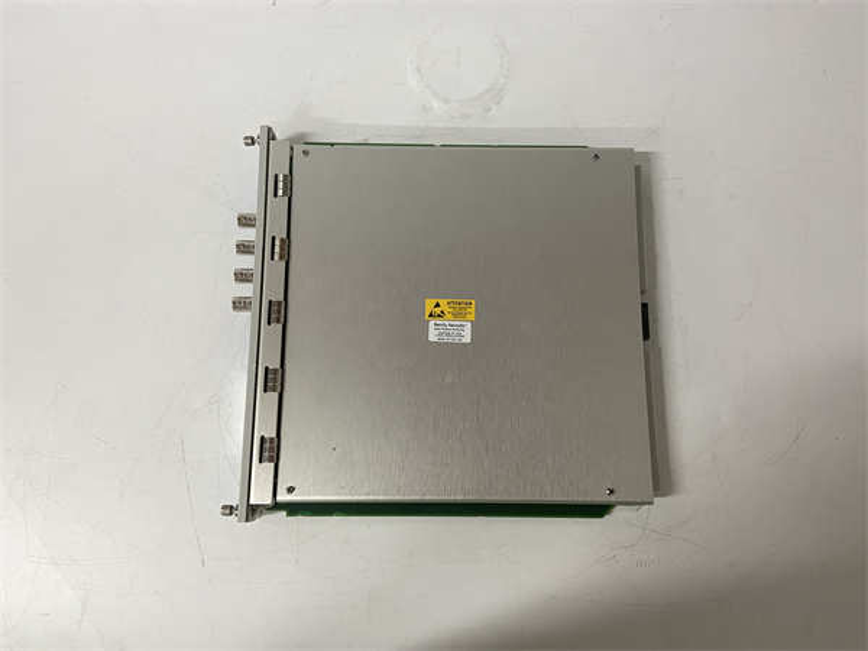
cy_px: 326
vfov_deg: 53.1
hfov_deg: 67.3
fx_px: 652
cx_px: 434
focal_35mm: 26
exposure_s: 1/50
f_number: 1.8
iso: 80
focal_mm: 4.25
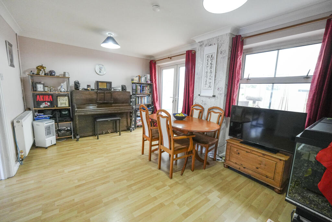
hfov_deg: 100.4
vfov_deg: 77.3
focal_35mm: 15
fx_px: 138
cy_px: 111
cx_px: 166
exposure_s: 1/160
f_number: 4
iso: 1600
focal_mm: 10
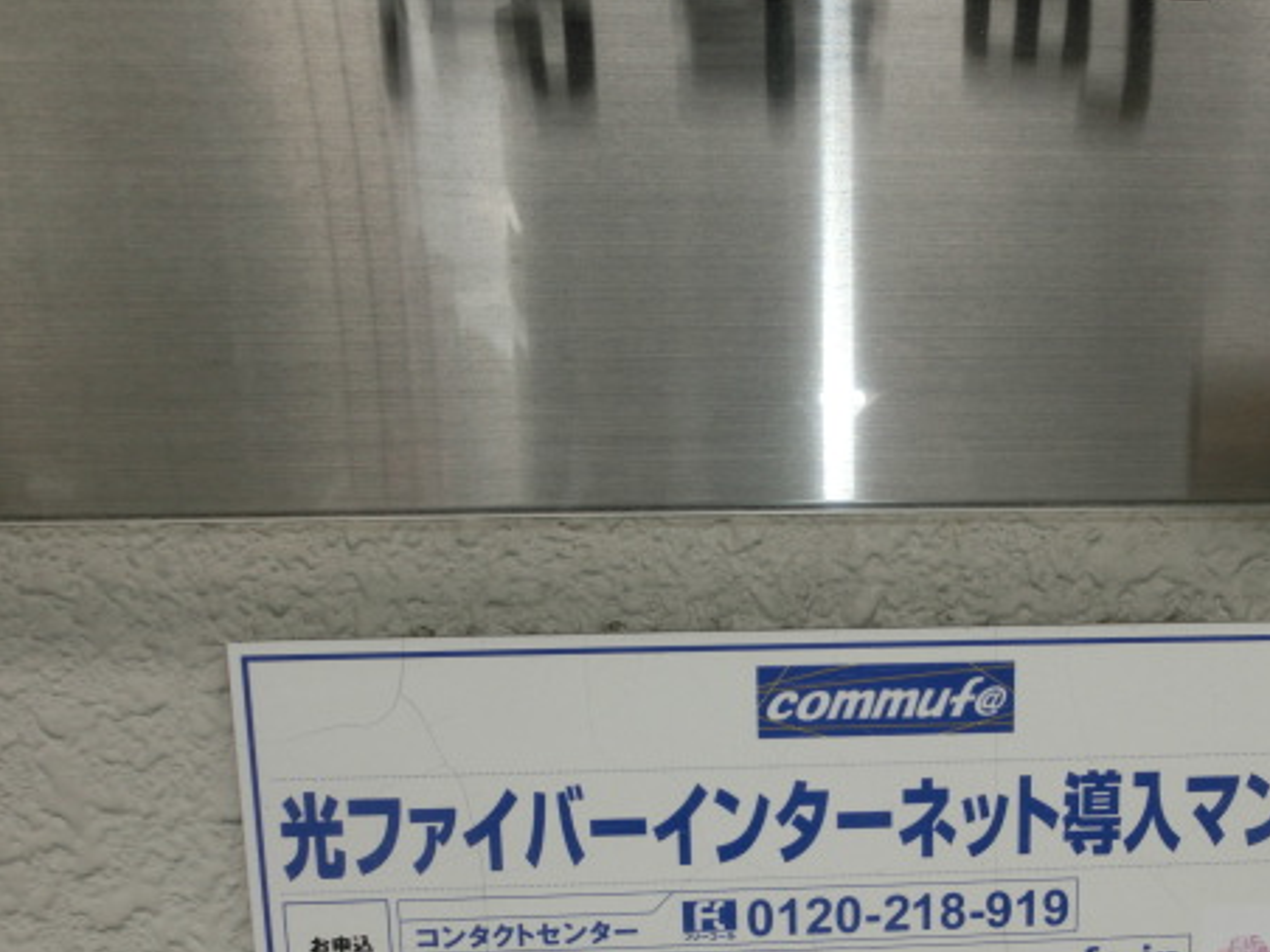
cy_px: 663
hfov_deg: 52.9
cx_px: 849
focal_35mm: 34
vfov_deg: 41.1
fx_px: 1247
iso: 80
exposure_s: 1/640
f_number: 3
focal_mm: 4.24
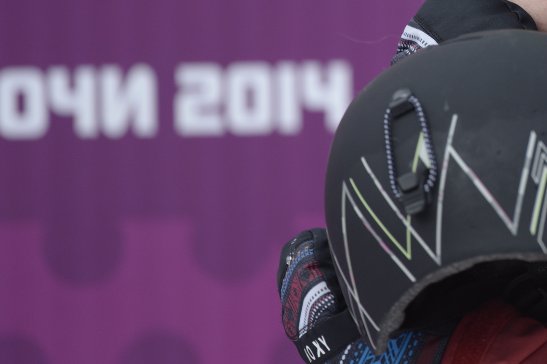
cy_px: 16
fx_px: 13184
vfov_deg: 1.6
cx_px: 562
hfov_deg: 2.4
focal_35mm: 868
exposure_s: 1/2500
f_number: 4
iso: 500
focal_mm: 400
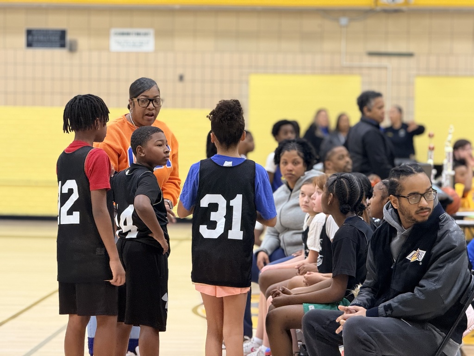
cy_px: 178
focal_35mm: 120
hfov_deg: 16.4
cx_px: 237
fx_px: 1643
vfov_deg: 12.3
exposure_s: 1/78
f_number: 2.8
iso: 250
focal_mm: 15.66
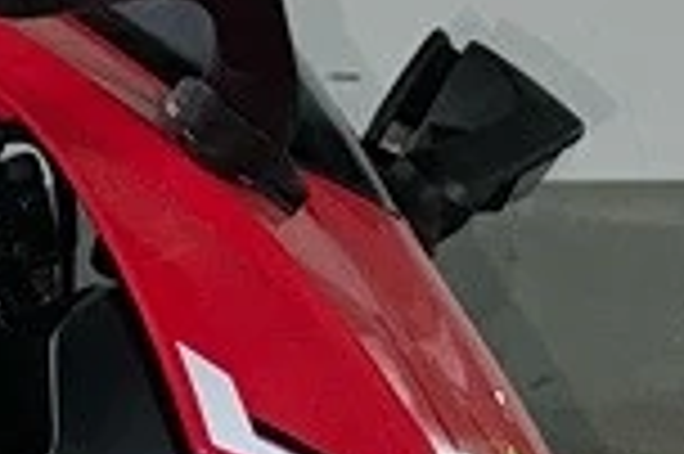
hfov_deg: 11.5
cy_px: 1020
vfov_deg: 7.8
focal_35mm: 164
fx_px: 3113
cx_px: -612
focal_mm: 6.76
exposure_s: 1/5
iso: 80
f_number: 1.78
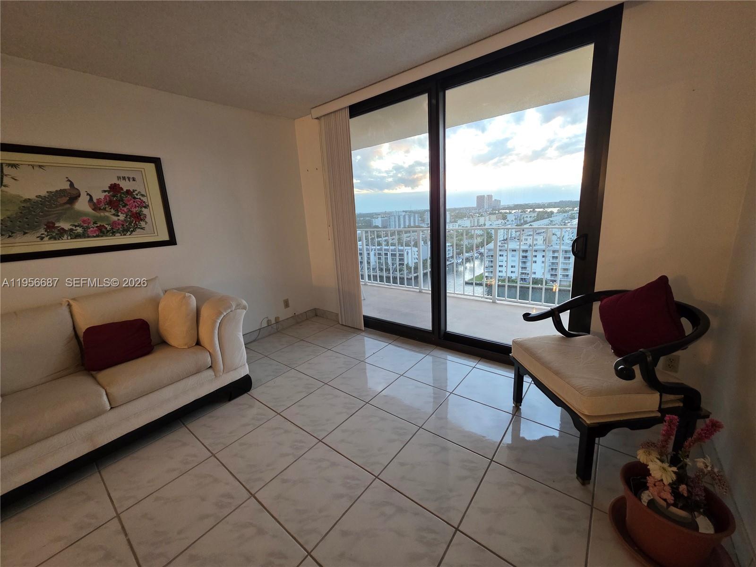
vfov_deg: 89.9
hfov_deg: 106.2
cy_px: 284
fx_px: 284
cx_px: 378
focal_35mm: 13
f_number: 1.9
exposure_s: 1/60
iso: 320
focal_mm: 2.2
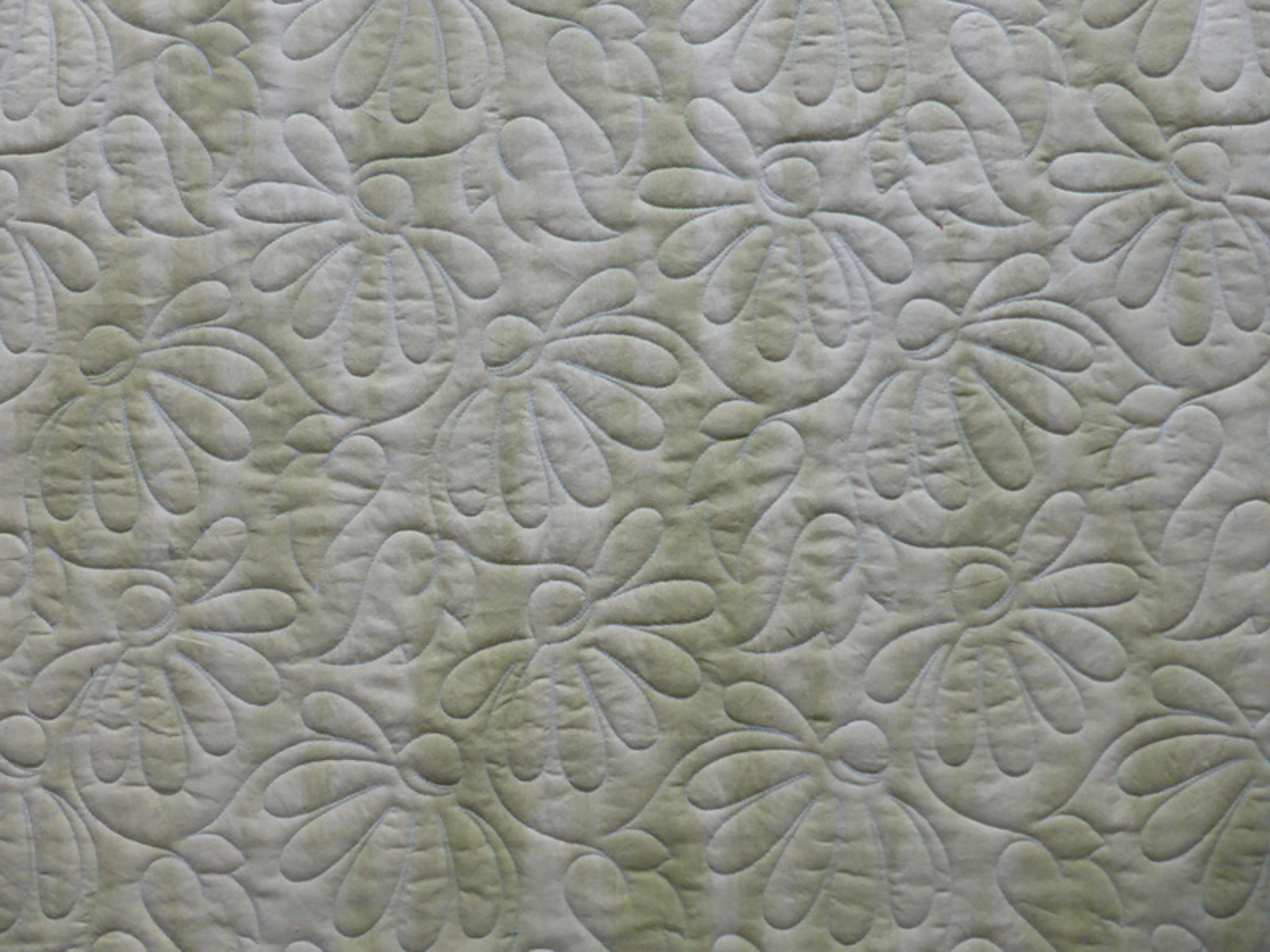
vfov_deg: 54.9
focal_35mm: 25
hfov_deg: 69.4
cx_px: 635
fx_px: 917
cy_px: 476
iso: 400
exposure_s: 1/15
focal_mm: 4.3
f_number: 3.3
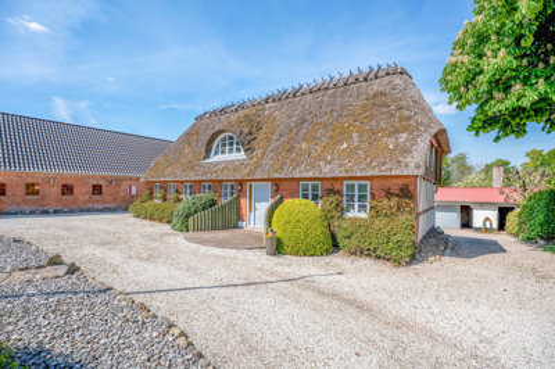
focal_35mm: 16
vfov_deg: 73.6
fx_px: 246
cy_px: 184
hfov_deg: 96.8
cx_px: 278
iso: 100
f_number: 9
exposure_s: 1/4000
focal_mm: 16
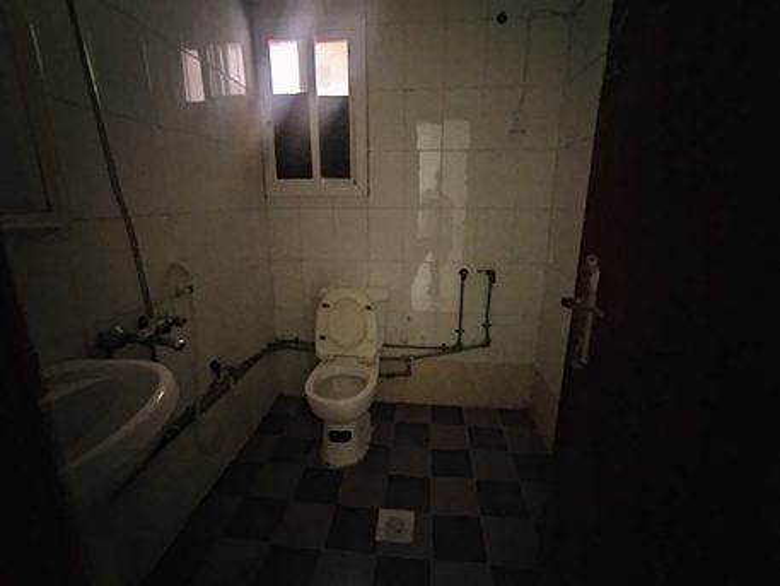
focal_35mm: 15
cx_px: 390
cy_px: 293
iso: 2500
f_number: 2.2
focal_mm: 1.65
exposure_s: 1/10
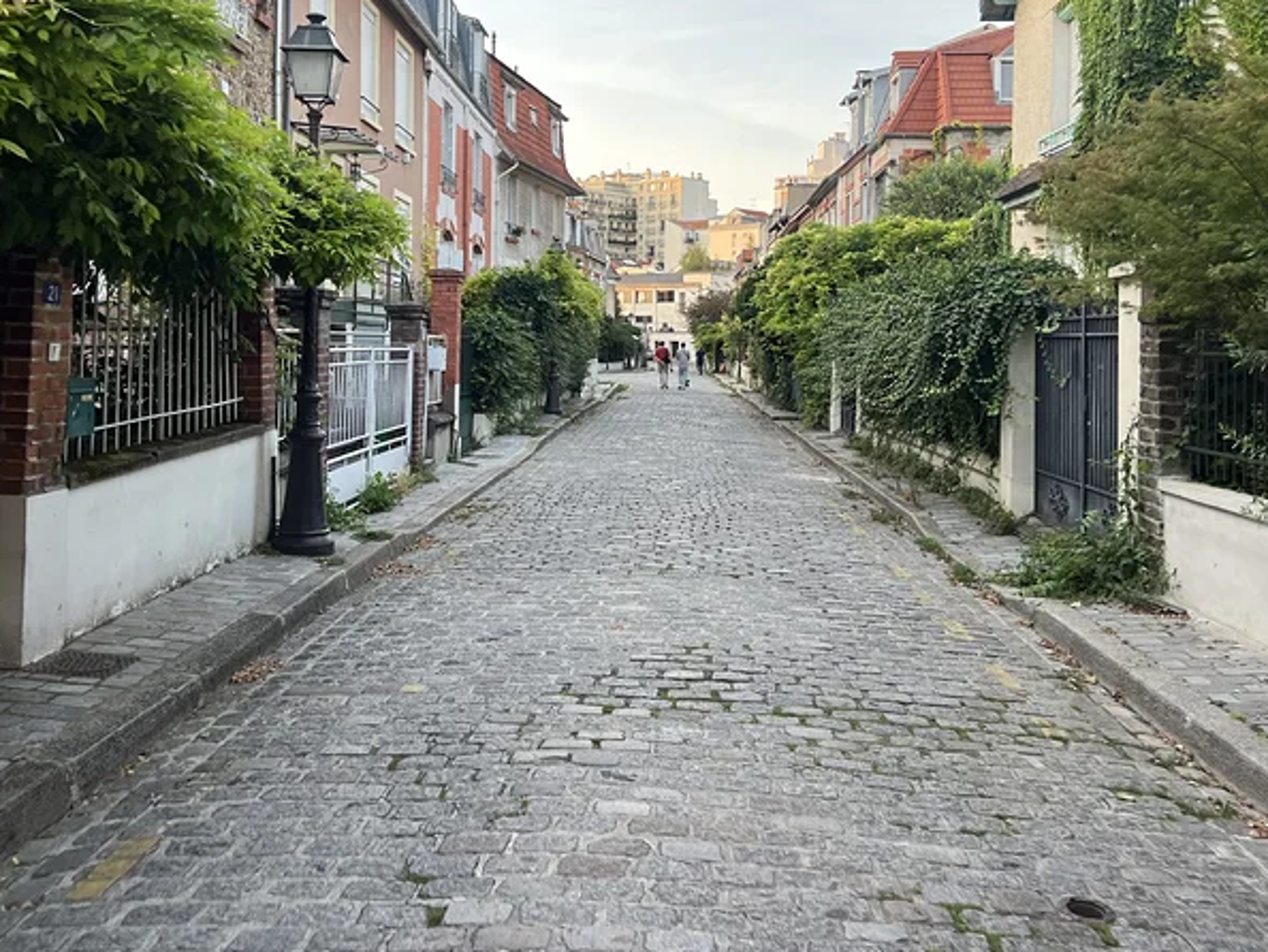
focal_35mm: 35
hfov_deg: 52.6
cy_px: 320
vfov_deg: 40.2
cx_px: 625
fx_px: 1283
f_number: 1.5
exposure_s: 1/151
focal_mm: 5.7
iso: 32
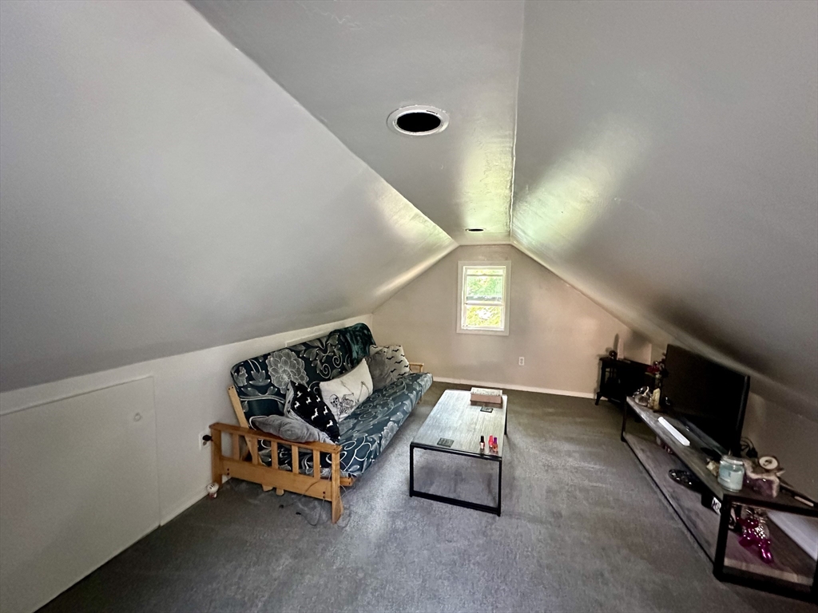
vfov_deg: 85.7
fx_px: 331
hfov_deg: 102.1
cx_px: 409
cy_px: 306
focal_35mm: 14
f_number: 2.2
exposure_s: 1/60
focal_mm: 2.22
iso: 1000
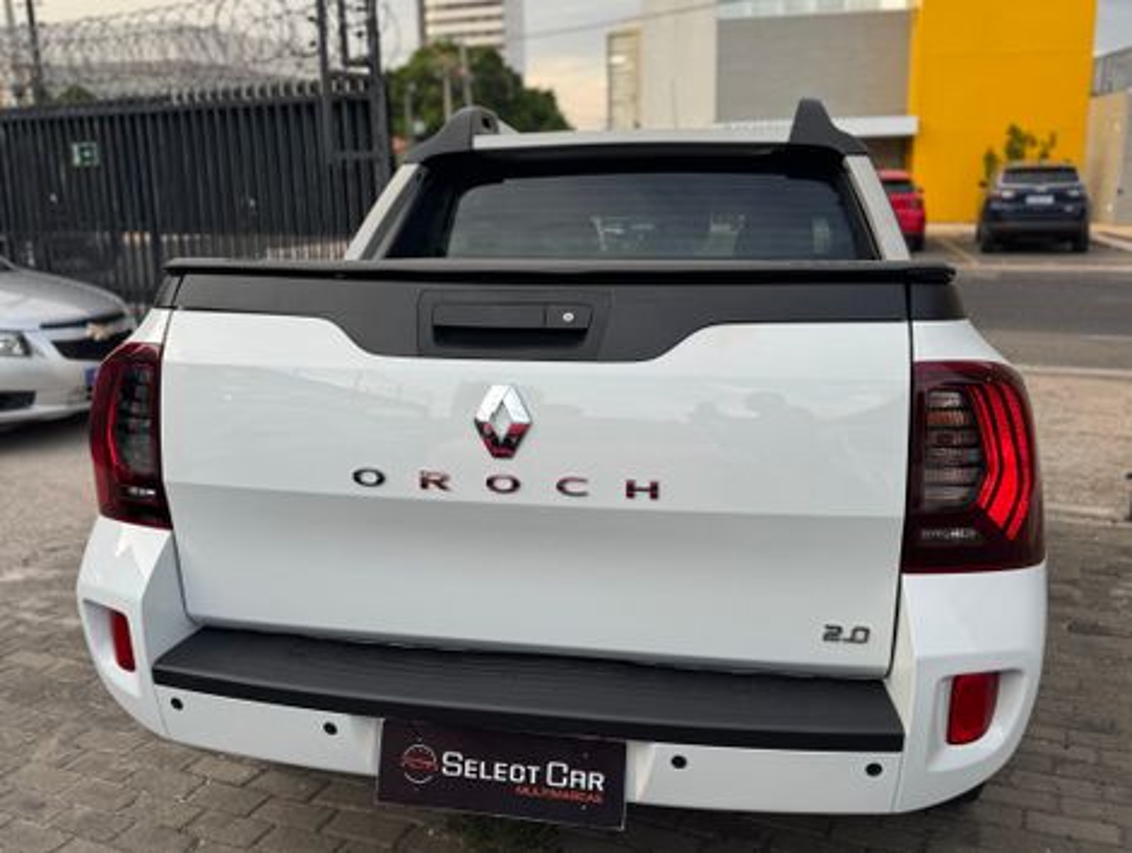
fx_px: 786
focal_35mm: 24
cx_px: 566
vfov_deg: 56.9
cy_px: 426
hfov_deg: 71.5
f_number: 1.78
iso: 80
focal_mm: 6.76
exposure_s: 1/488
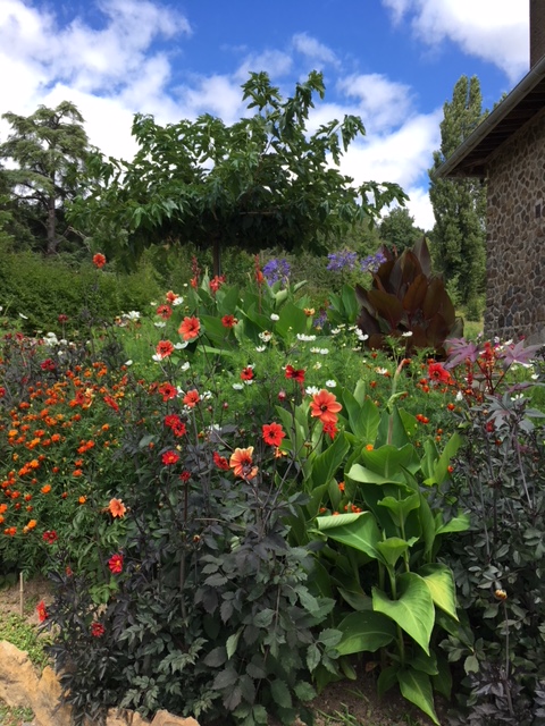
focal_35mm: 29
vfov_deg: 61.7
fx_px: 609
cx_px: 272
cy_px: 363
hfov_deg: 48.2
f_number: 2.2
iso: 25
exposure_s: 1/801
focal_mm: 4.15
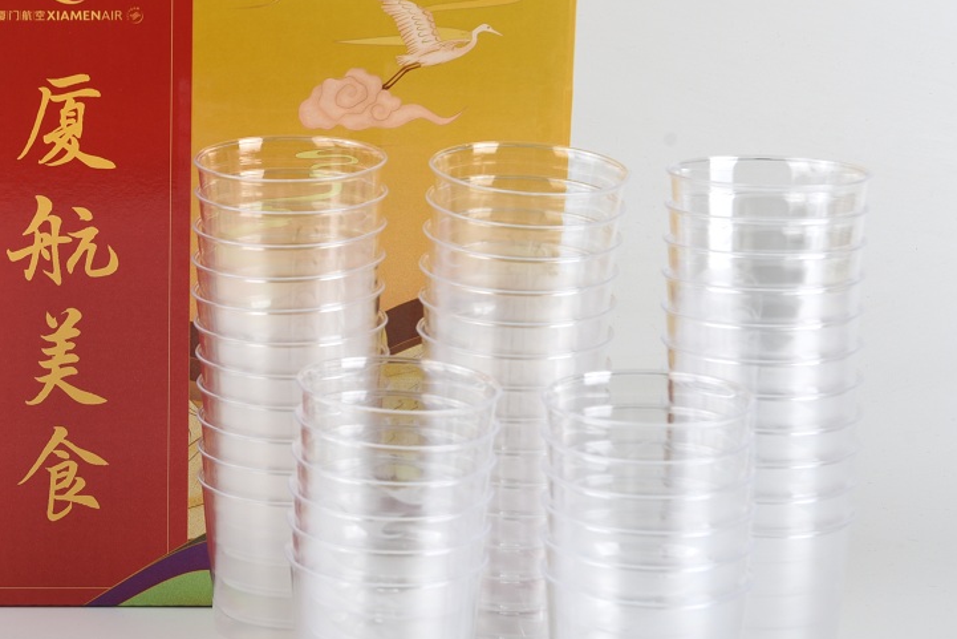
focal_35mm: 121
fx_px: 3217
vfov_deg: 11.3
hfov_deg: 16.6
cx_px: 58
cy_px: 251
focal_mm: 58
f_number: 9
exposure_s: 1/200
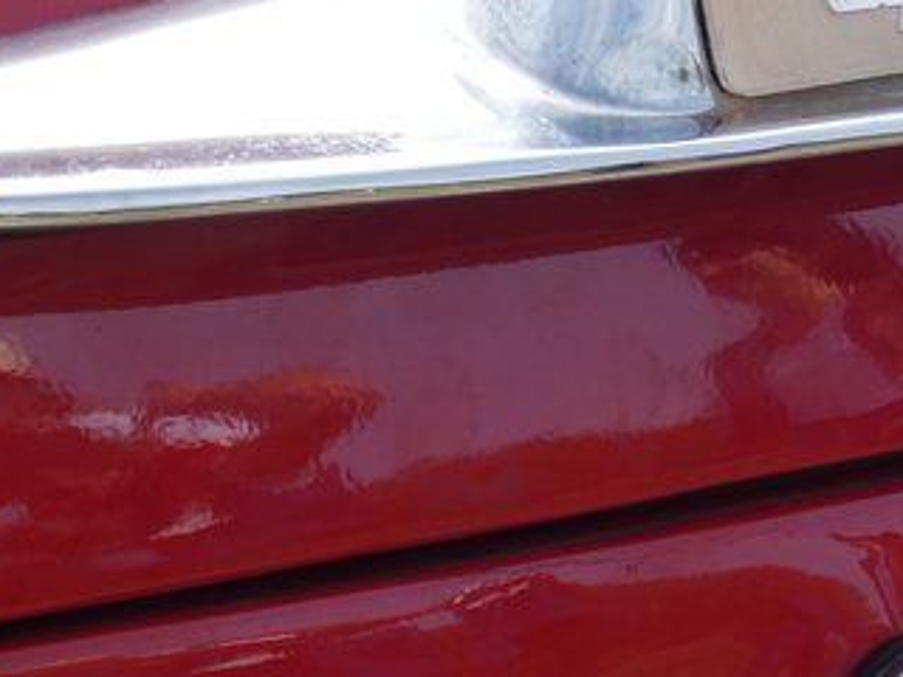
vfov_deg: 4.7
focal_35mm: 314
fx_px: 8191
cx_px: 779
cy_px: 45
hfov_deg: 6.3
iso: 80
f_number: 4.8
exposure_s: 1/250
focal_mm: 17.5
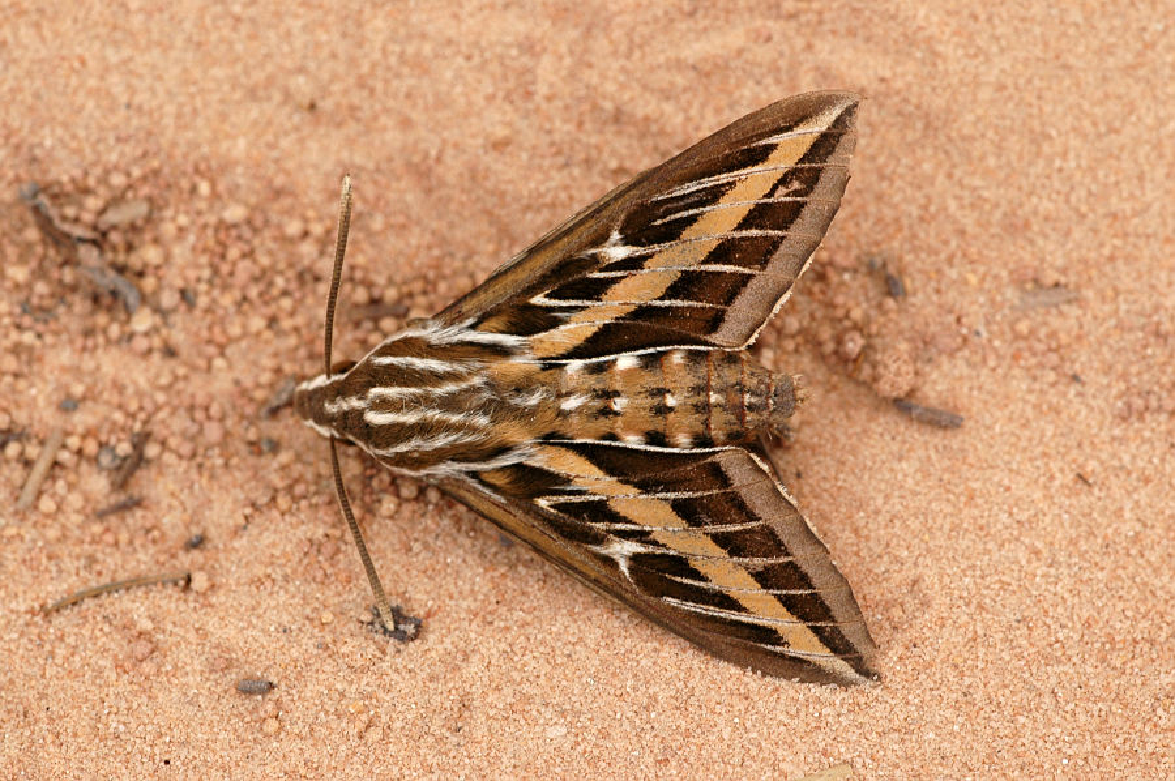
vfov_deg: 6.1
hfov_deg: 9.2
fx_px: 7336
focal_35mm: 225
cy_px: 390
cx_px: 588
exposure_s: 1/250
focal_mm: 150
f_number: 5.6
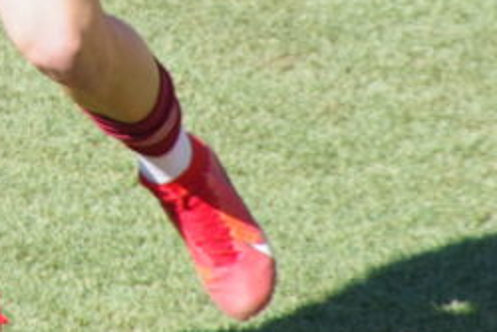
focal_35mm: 1536
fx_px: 21217
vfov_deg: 0.9
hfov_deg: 1.3
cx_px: -139
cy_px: -204
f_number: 9
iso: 1600
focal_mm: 250
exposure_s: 1/1000
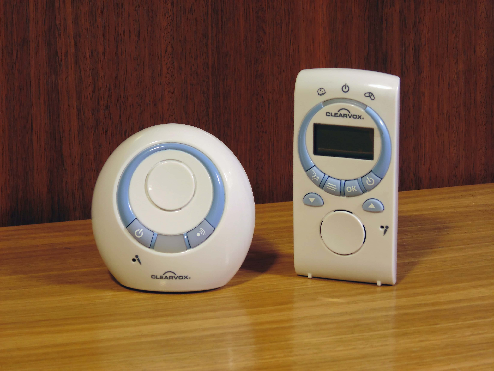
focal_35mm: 132
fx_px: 1884
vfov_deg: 11.2
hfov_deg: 14.9
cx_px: 247
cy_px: 186
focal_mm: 23.6
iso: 80
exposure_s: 1/1.3
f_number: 4.7
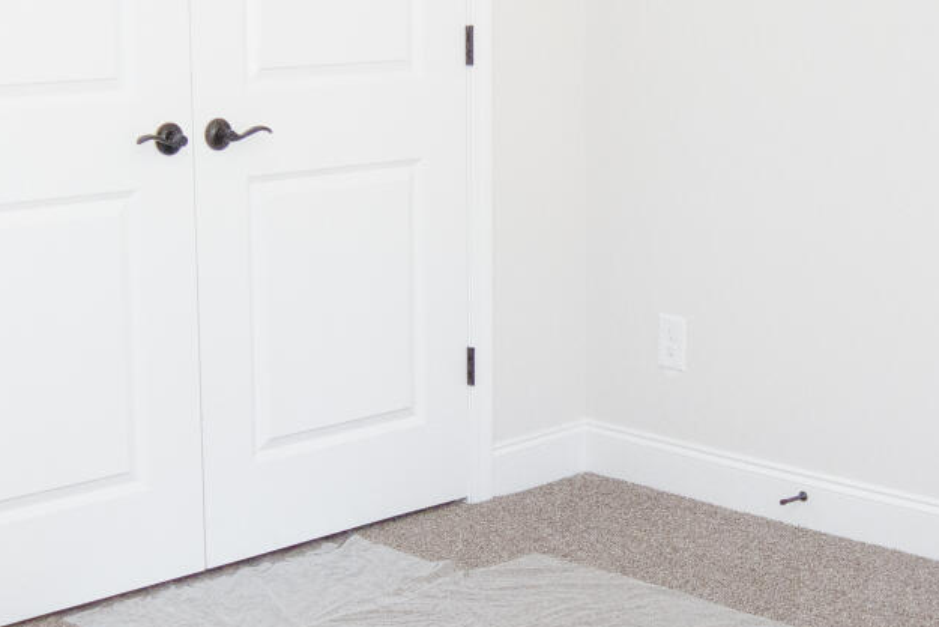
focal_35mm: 72
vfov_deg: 18.9
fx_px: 1878
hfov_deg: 28.0
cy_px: 265
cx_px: 556
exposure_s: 1/200
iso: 640
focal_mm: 10
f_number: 4.5
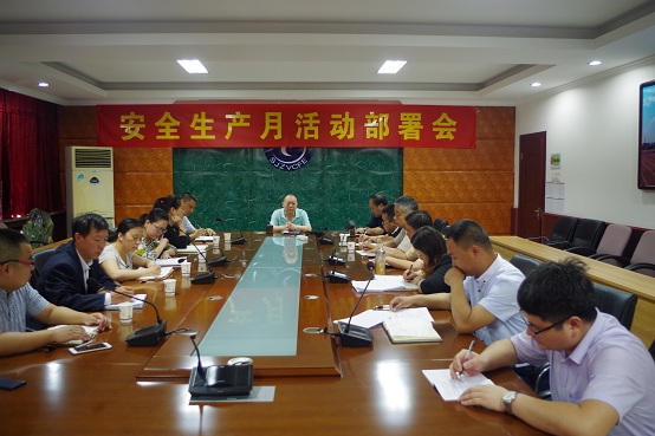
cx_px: 328
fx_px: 564
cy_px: 218
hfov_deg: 60.3
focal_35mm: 31
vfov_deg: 42.3
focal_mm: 21.25
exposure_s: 1/15
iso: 800
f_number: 4
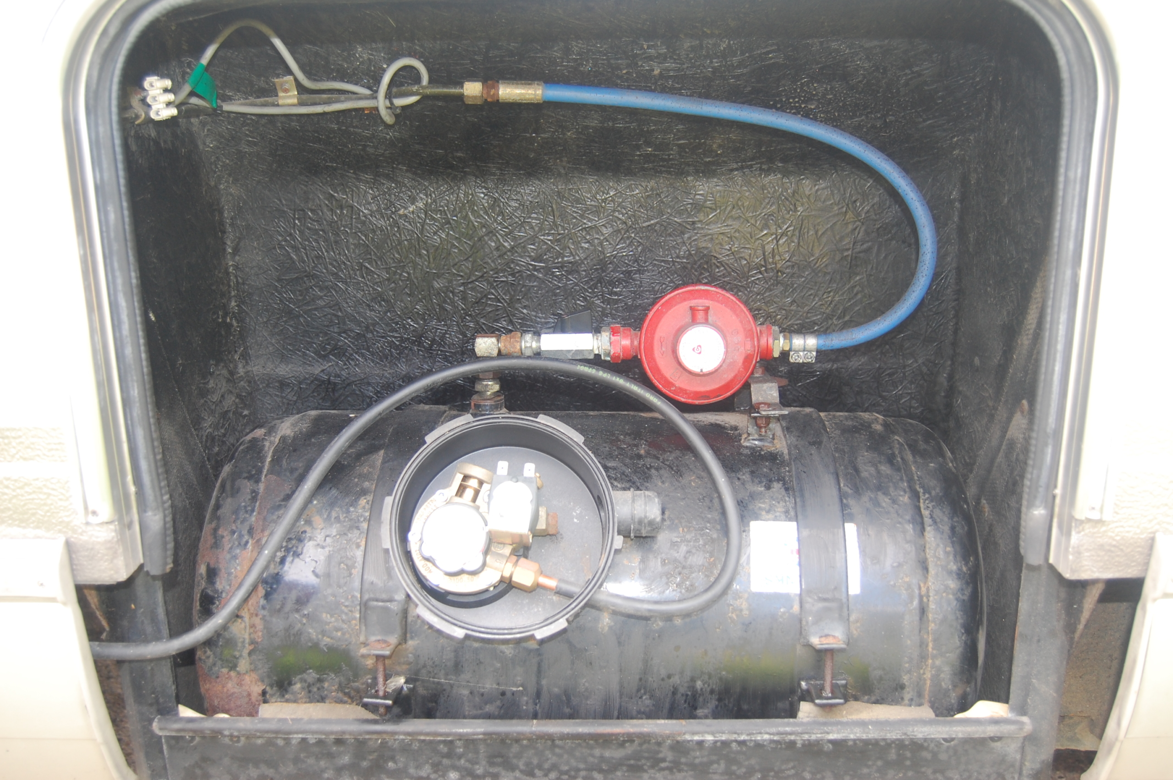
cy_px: 390
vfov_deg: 36.8
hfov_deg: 53.2
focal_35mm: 36
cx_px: 586
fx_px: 1172
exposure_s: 1/60
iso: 400
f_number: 4
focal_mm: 24
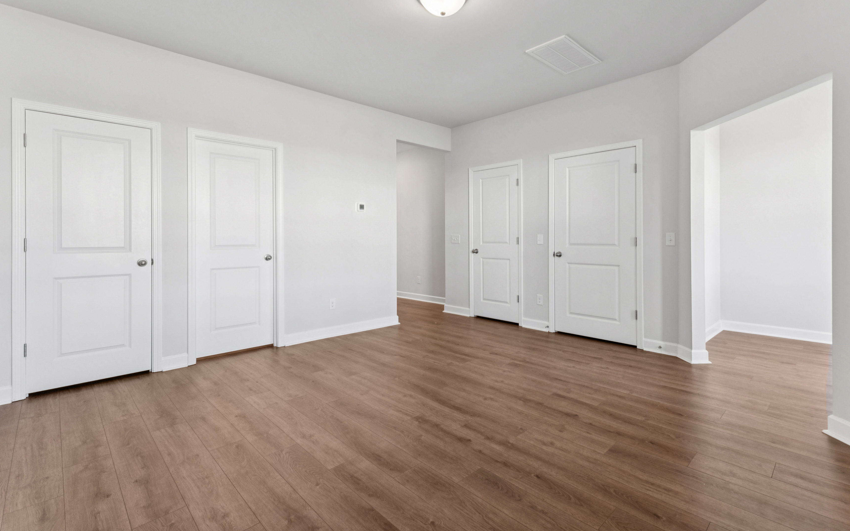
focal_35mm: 15
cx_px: 446
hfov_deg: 101.4
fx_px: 347
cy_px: 237
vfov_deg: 74.6
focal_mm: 14
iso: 400
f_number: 8
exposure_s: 1/20
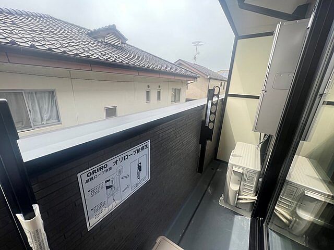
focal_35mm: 13
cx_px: 167
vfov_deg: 89.9
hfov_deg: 106.2
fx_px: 125
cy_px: 125
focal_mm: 1.57
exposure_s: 1/394
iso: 32
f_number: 1.8
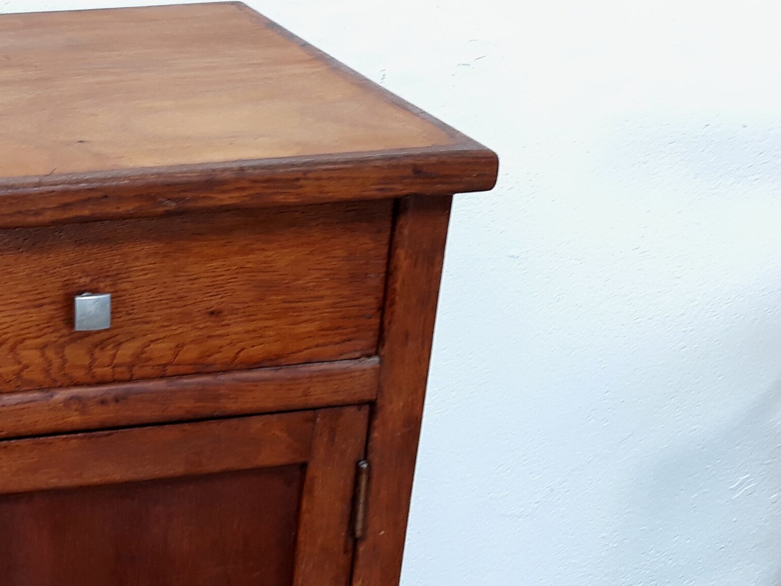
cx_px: 6
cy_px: 539
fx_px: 1647
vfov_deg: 19.7
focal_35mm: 73
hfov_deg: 25.4
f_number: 1.7
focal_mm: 3.71
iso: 40
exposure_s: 1/50
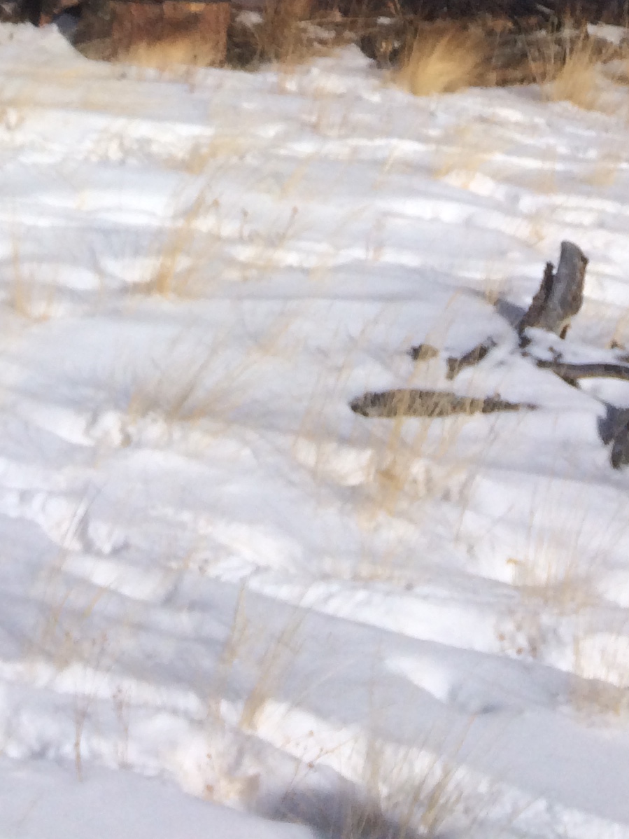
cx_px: 28
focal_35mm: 79
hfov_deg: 18.3
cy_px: -303
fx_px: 1913
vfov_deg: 21.8
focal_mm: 4.15
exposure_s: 1/8264
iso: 40
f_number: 2.2
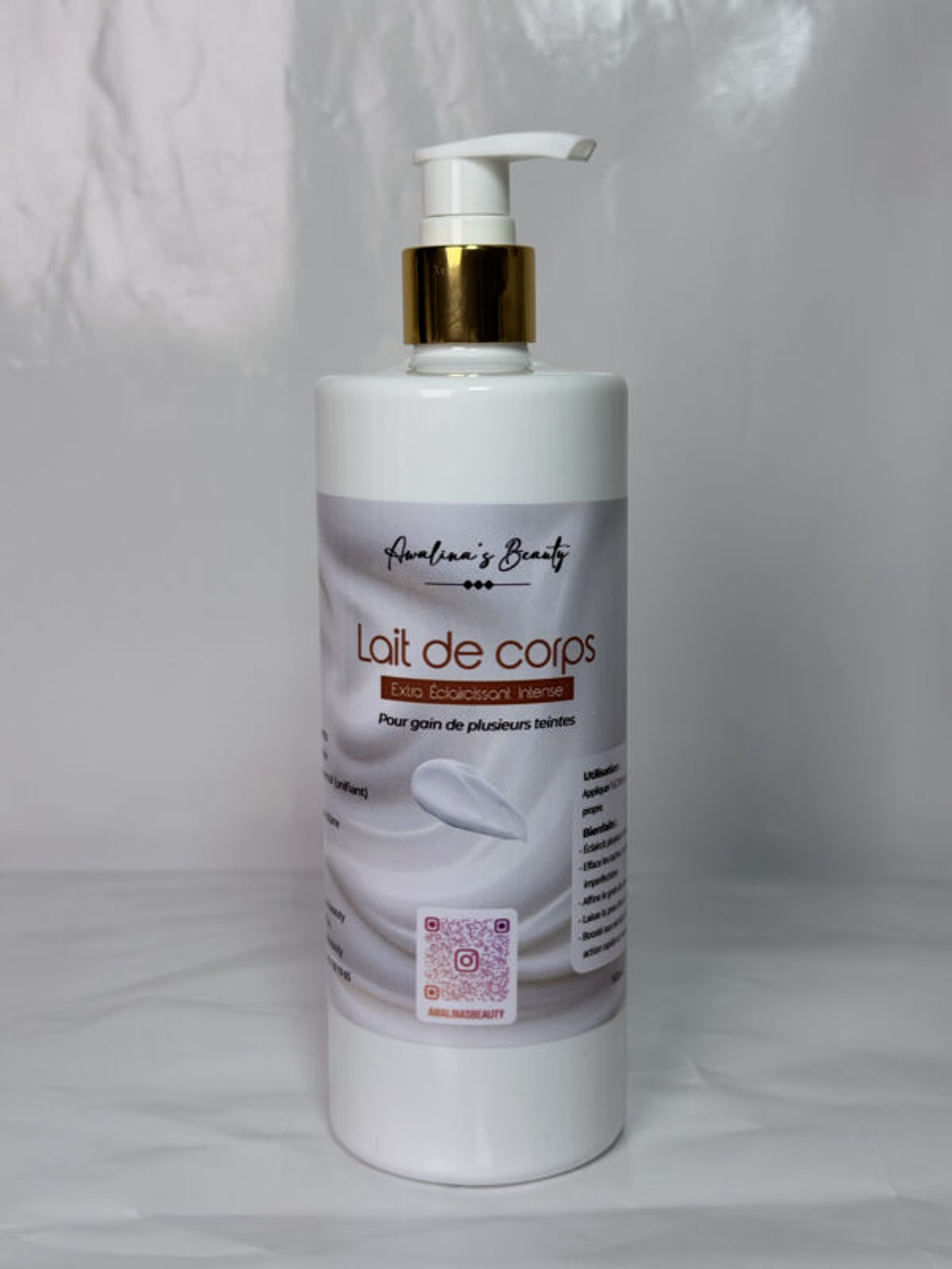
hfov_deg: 30.3
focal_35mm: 48
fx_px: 1760
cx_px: 476
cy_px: 634
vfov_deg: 39.7
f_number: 1.78
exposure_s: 1/339
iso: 64
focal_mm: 6.76
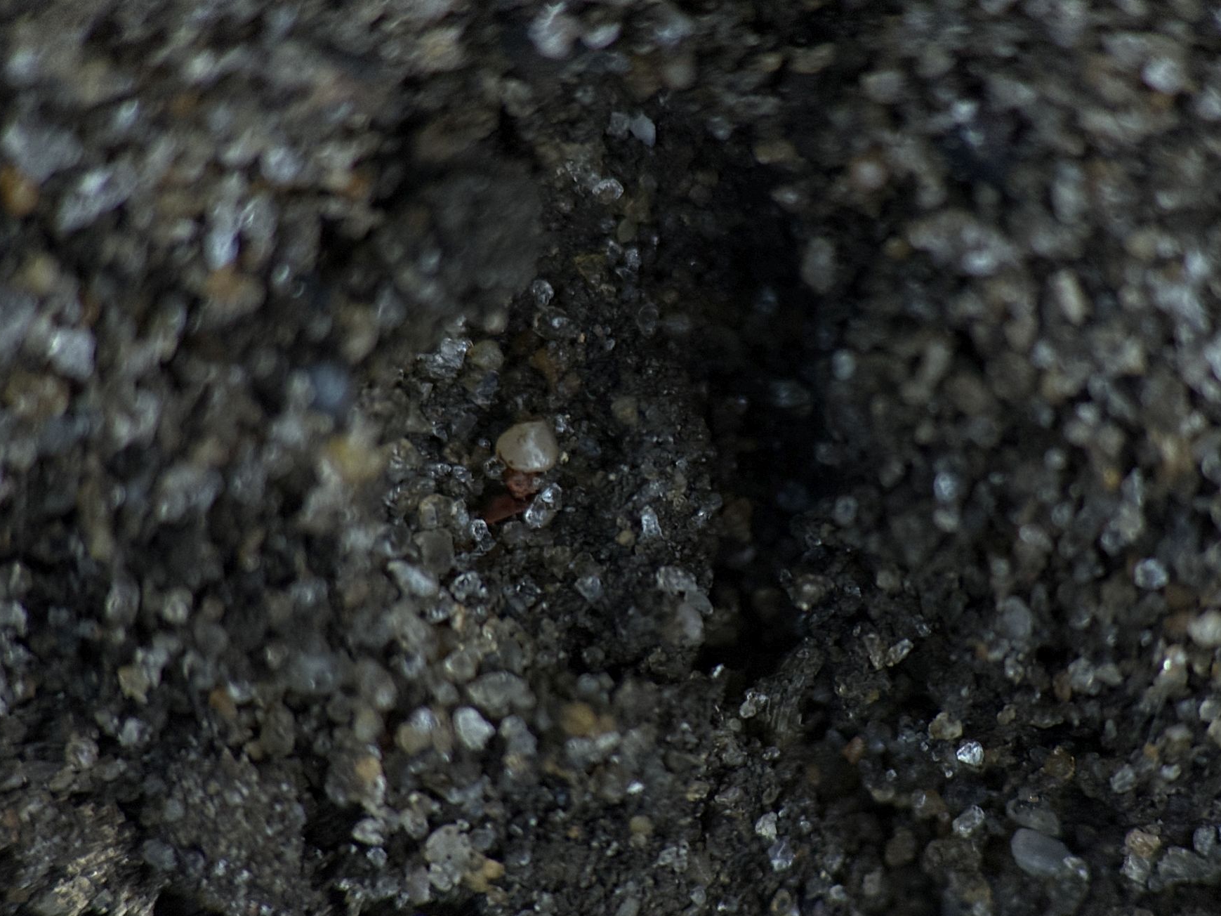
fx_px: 4867
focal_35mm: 138
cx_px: 651
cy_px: 448
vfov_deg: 10.7
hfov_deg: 14.3
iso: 32
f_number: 2.8
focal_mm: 15.66
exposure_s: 1/150
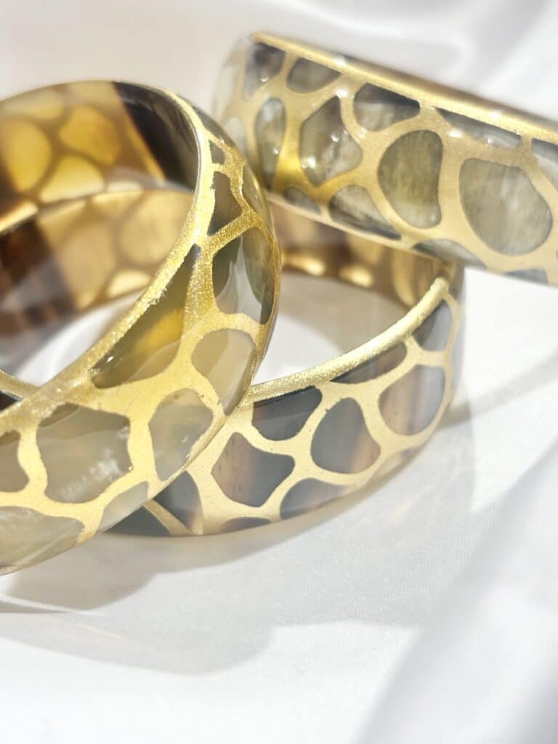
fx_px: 1118
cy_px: 372
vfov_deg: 36.8
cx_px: 279
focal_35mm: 52
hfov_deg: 28.0
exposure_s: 1/100
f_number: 1.6
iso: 32
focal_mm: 5.96
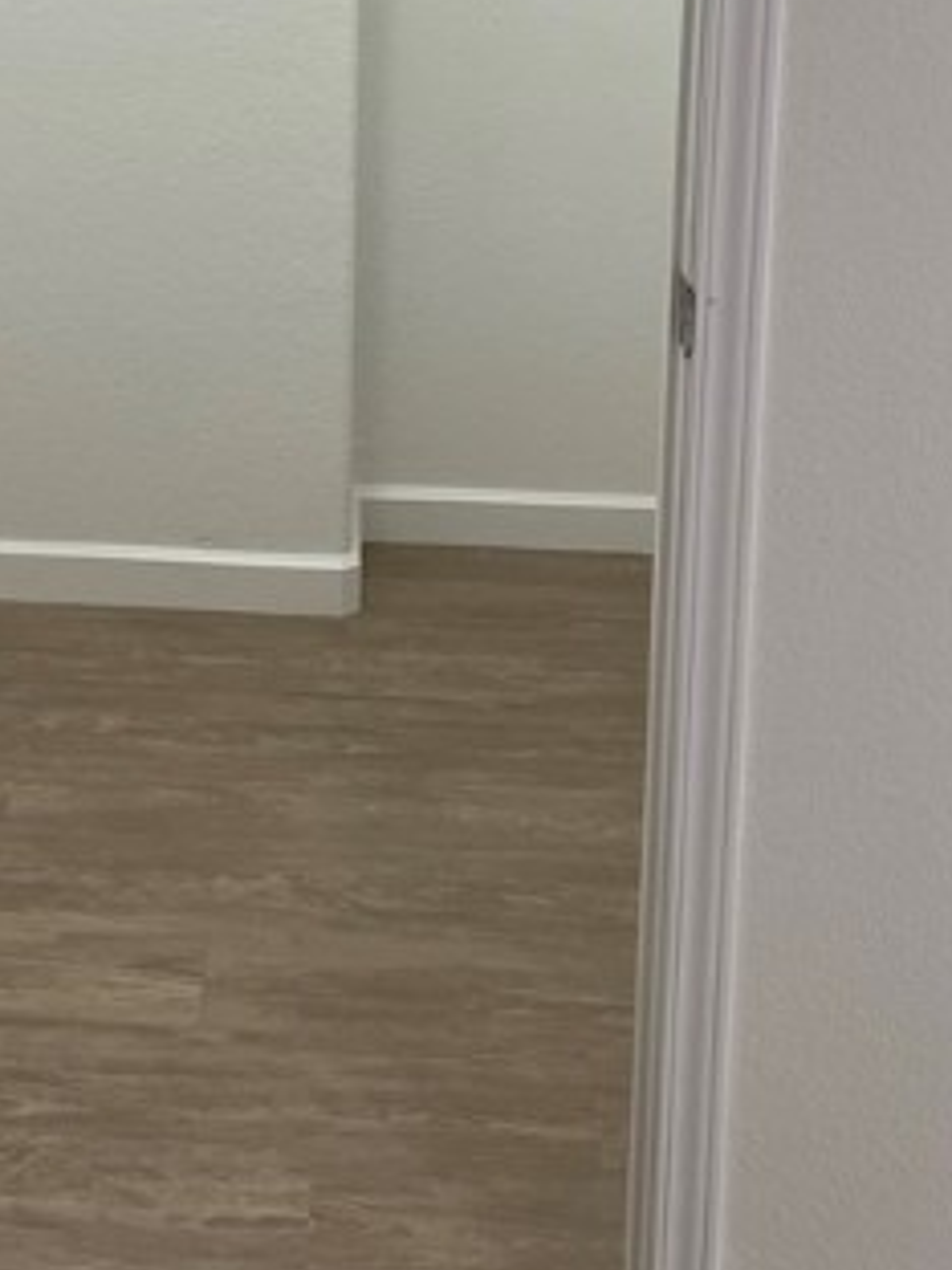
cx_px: 179
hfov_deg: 22.6
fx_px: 2347
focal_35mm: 64
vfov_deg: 28.4
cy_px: 0
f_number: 1.5
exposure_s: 1/120
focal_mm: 5.7
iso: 125
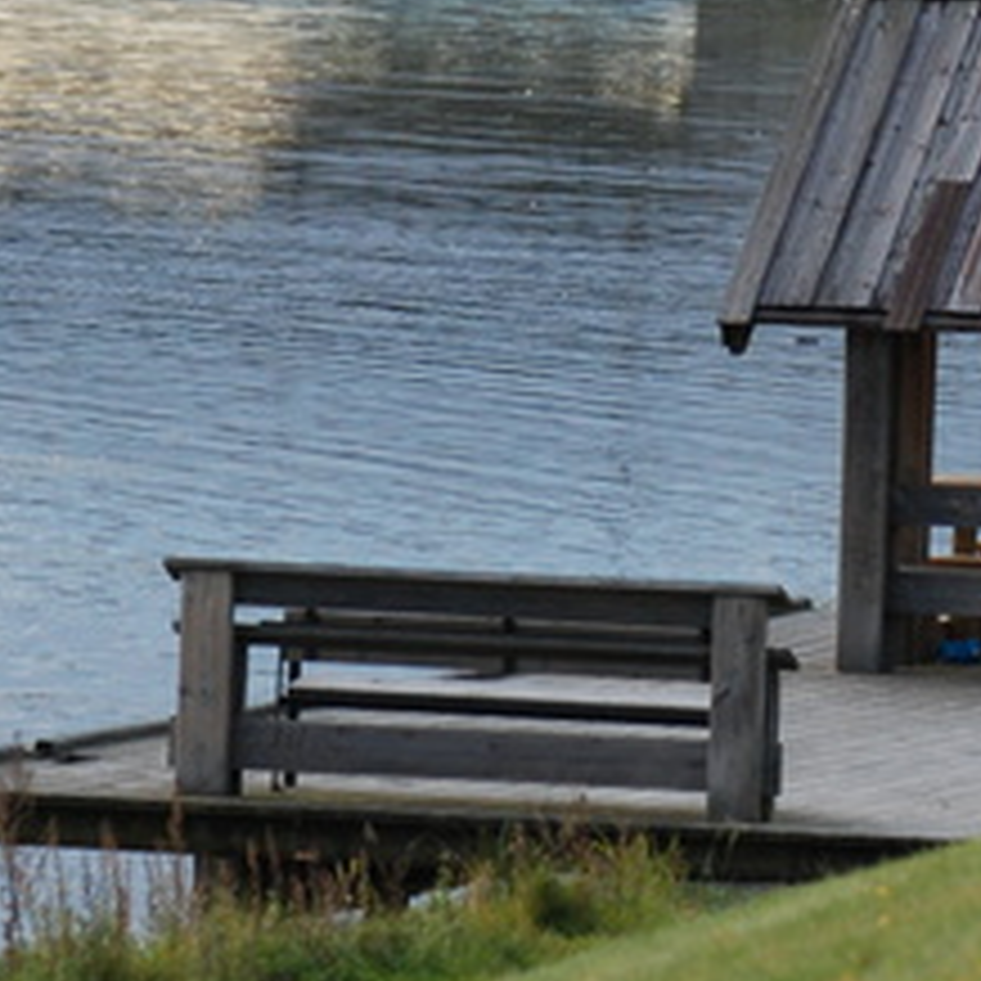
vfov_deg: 2.3
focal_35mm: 764
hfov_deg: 2.3
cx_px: 1004
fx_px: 24492
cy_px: -356
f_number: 5
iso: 360
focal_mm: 135
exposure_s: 1/125
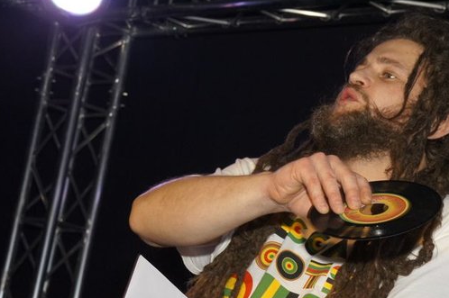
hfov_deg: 19.0
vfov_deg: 12.7
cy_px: 127
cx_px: 260
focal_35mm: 108
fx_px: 1341
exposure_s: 1/160
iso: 1600
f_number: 9
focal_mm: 55
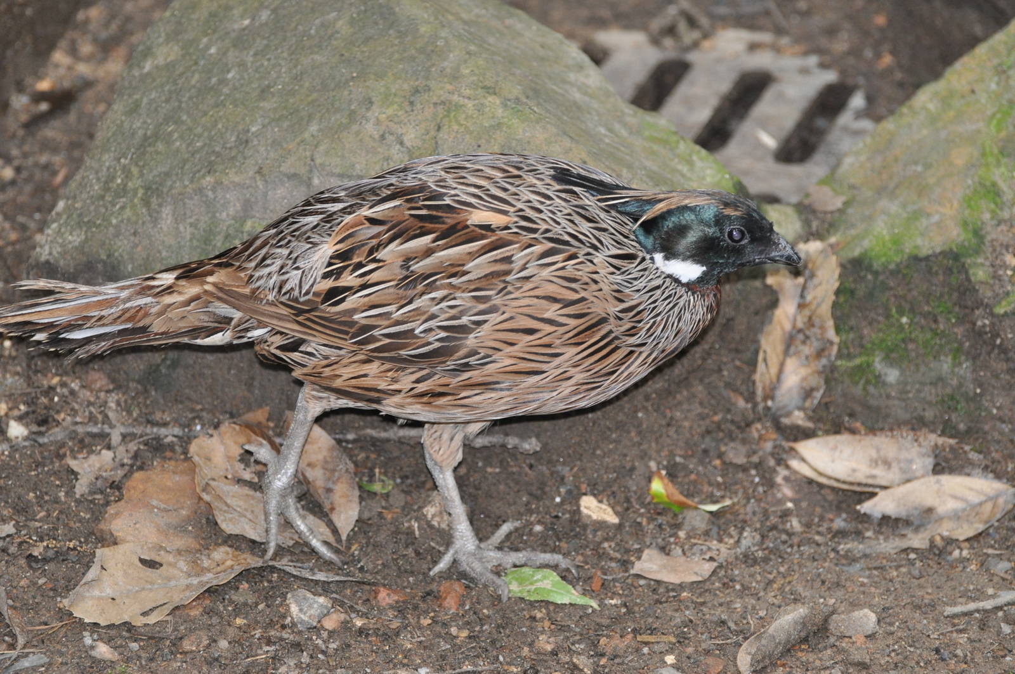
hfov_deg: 9.8
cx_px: 508
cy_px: 337
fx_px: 5914
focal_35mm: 210
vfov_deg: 6.5
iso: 800
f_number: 4.8
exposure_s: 1/60
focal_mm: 140
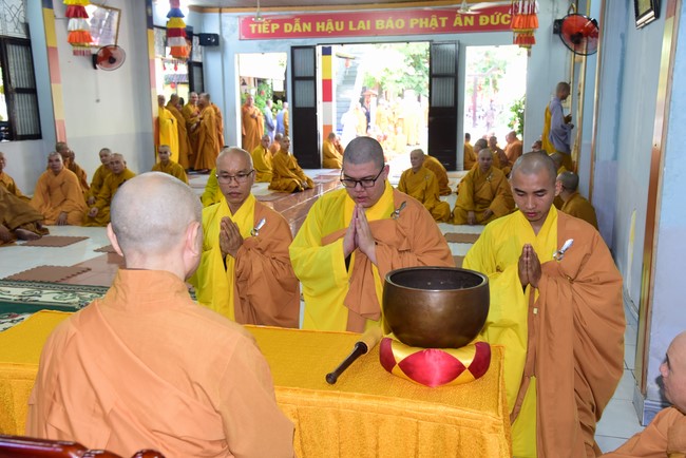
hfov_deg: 54.4
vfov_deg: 37.9
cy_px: 229
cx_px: 343
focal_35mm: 35
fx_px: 667
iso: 1600
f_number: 5.6
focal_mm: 35
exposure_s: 1/40
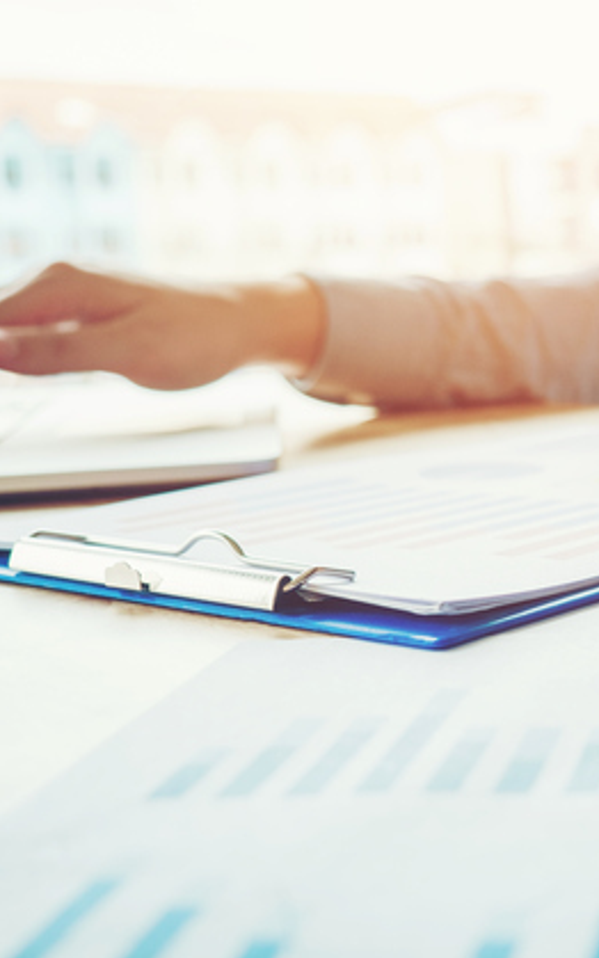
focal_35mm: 67
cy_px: 472
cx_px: 764
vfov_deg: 30.6
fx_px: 1749
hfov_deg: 18.2
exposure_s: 1/180
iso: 200
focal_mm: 25.4
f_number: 4
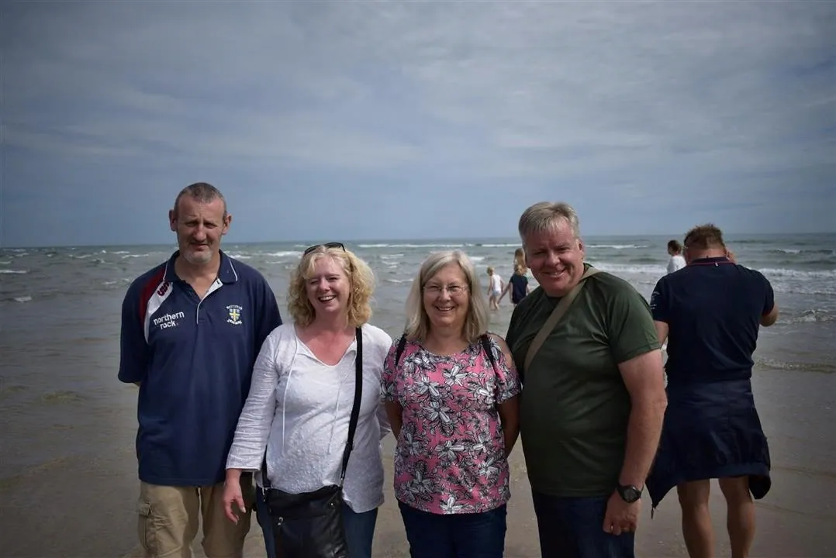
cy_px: 279
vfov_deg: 43.7
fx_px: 697
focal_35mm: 30
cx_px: 418
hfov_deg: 61.9
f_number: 3.5
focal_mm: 20
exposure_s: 1/4000
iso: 200
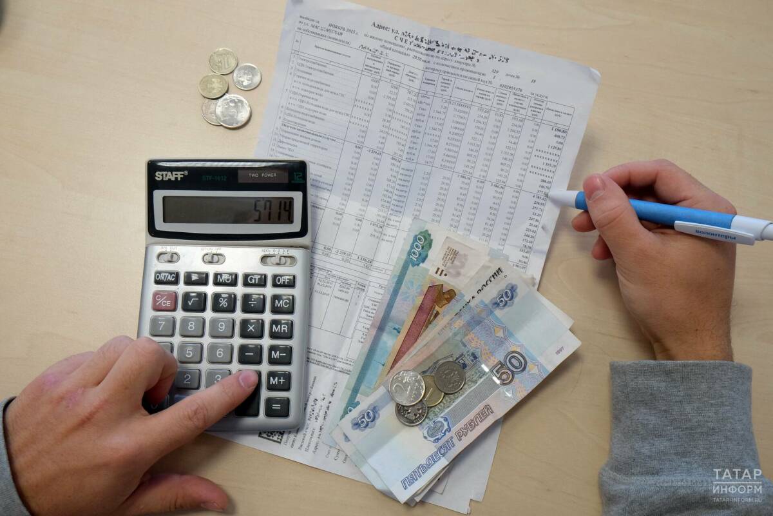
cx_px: 386
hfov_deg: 60.3
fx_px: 666
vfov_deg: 42.3
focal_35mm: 31
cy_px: 258
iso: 1600
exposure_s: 1/80
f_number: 6.4
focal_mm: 20.5
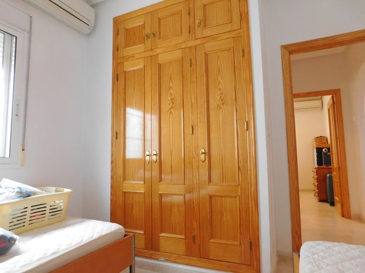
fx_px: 242
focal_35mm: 23
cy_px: 136
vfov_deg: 58.8
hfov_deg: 74.0
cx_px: 182
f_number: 3
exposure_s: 1/30
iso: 280
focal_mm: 4
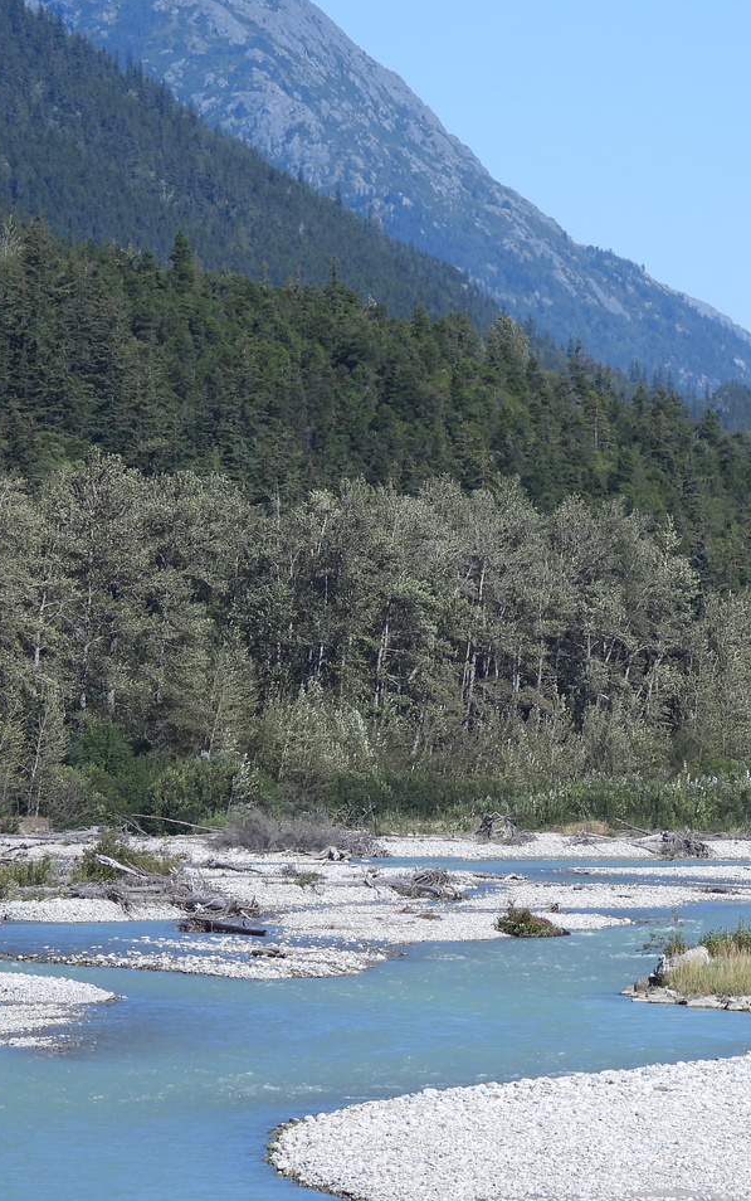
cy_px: 599
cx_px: 611
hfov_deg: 5.0
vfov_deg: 8.0
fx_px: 8605
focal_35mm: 263
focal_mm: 33
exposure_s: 1/640
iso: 100
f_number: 4.5
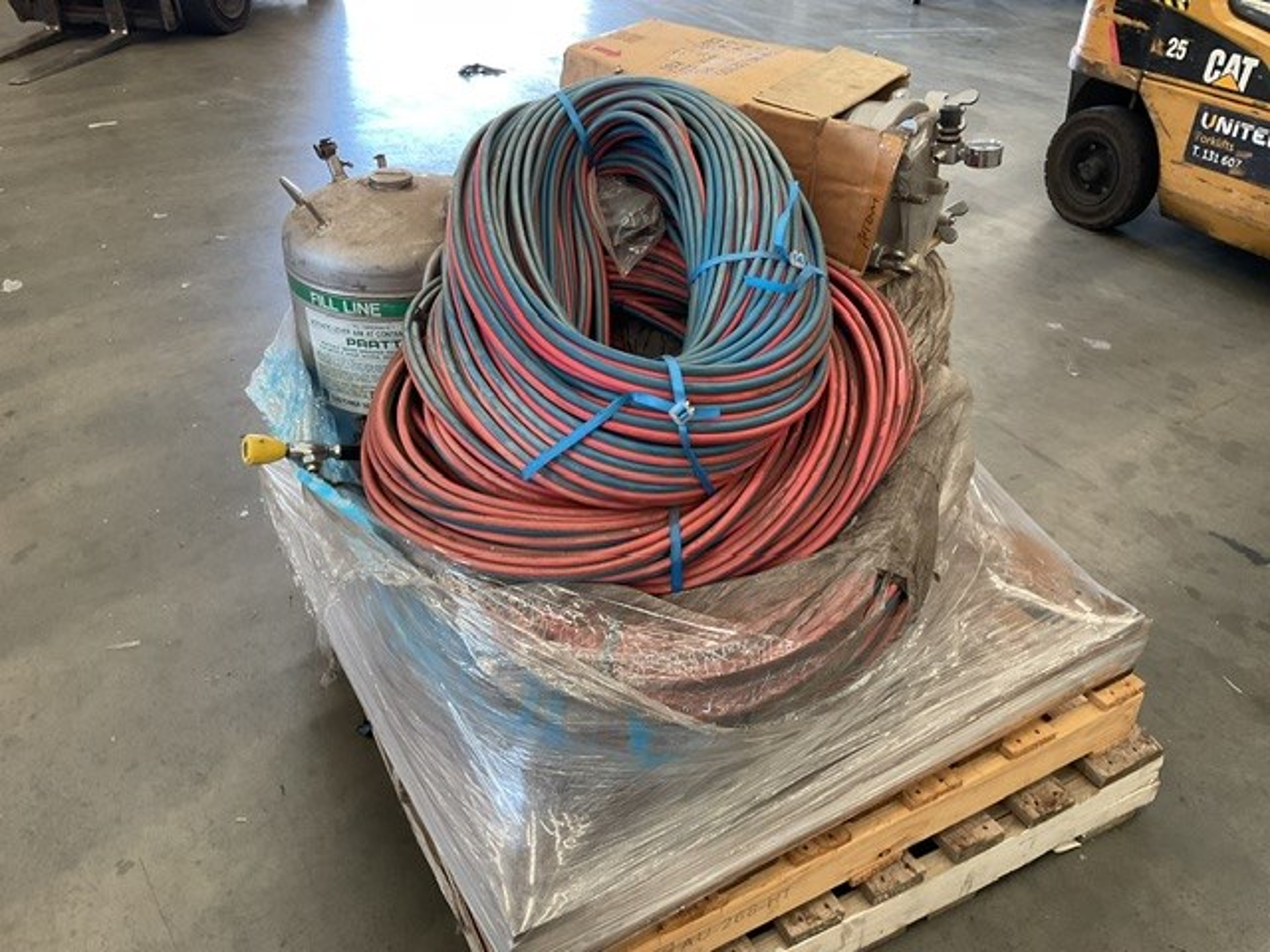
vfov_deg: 48.2
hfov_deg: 61.7
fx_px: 1064
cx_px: 635
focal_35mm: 29
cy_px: 476
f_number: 1.8
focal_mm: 3
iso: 100
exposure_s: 1/50
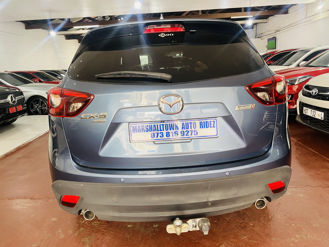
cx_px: 164
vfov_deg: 53.1
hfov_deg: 67.3
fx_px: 247
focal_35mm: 26
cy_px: 124
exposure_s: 1/50
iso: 80
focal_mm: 4.25
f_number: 1.8
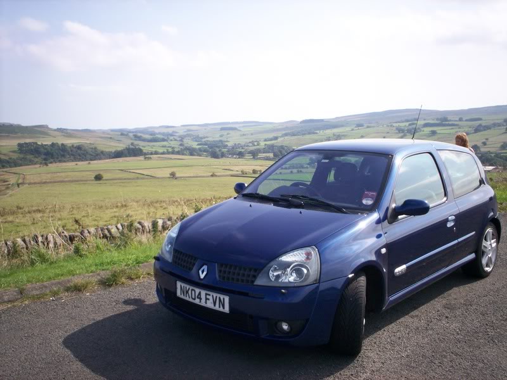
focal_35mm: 36
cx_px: 254
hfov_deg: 51.4
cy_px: 190
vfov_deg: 39.7
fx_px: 527
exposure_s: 1/407
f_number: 4.5
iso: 100
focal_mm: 6
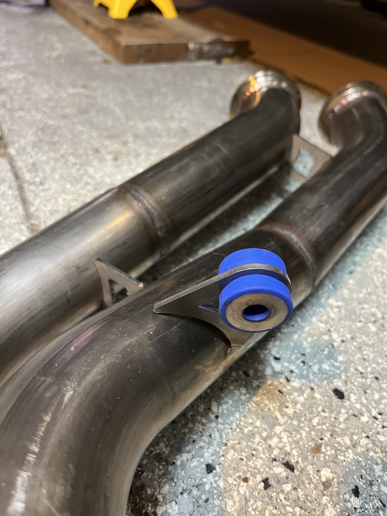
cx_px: 194
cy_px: 258
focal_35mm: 26
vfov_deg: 67.3
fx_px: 388
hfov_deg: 53.1
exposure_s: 1/30
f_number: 1.6
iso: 500
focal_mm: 5.1
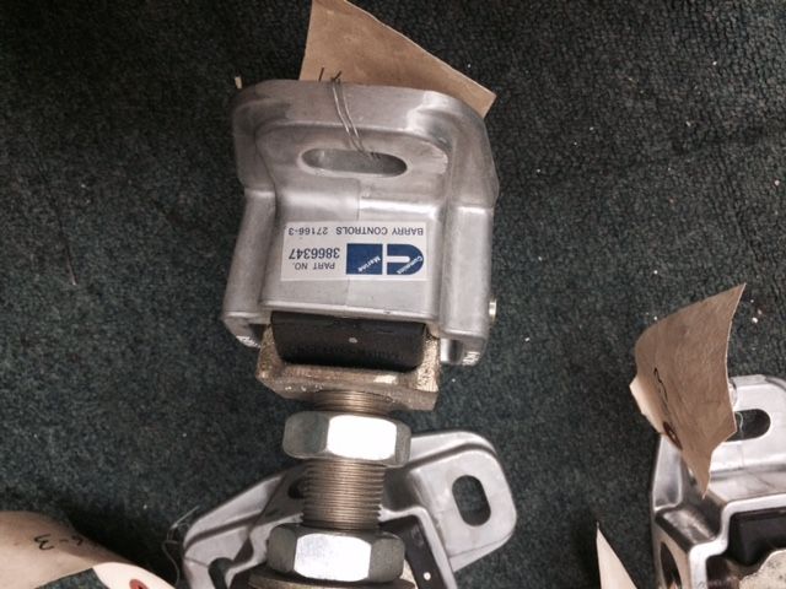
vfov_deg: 48.2
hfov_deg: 61.7
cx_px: 393
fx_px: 658
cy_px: 294
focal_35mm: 29
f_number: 2.2
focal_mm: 4.15
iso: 200
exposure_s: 1/30
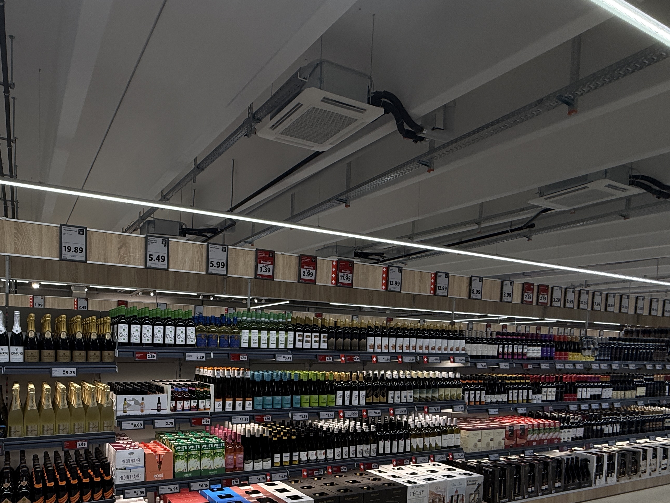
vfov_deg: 58.4
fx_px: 426
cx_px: 195
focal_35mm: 22
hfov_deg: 72.7
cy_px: 368
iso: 80
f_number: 2.2
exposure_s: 1/99
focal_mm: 2.22
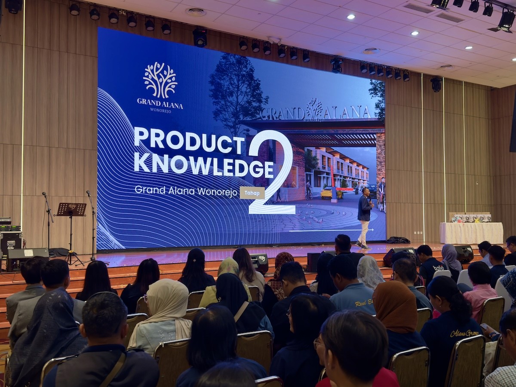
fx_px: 522
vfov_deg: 40.7
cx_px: 258
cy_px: 194
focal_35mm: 35
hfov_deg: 52.6
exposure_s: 1/60
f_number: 1.78
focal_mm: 6.76
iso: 200
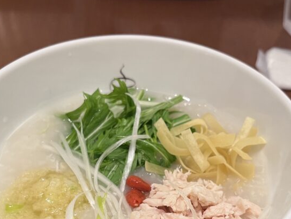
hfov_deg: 38.9
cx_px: 148
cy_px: 193
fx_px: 412
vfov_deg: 28.7
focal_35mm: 49
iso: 125
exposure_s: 1/50
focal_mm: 5.1
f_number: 1.6
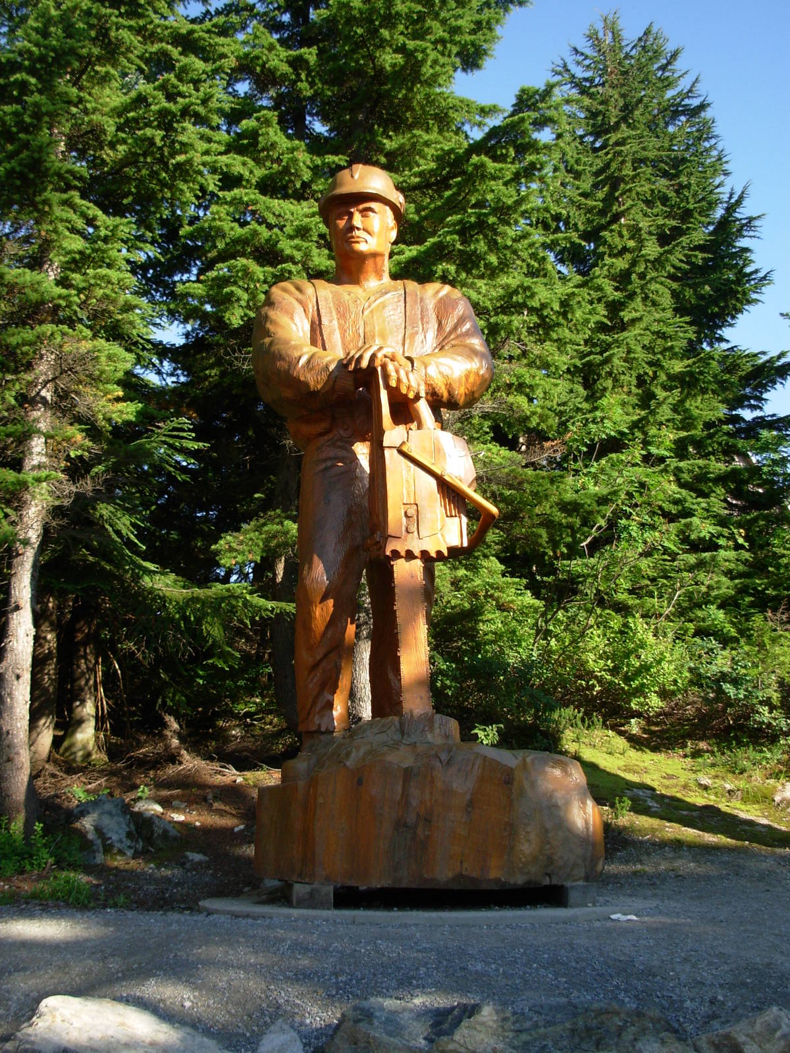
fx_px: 1156
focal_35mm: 38
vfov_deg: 49.0
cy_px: 526
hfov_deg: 37.7
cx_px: 395
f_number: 2.9
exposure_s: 1/342
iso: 50
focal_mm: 6.3
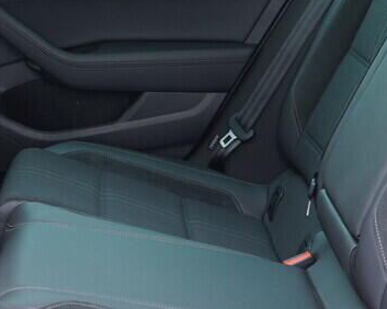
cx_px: 182
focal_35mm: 98
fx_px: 1122
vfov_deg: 15.7
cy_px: 158
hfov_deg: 19.6
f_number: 2.8
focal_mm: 24
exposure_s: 1/40
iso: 640
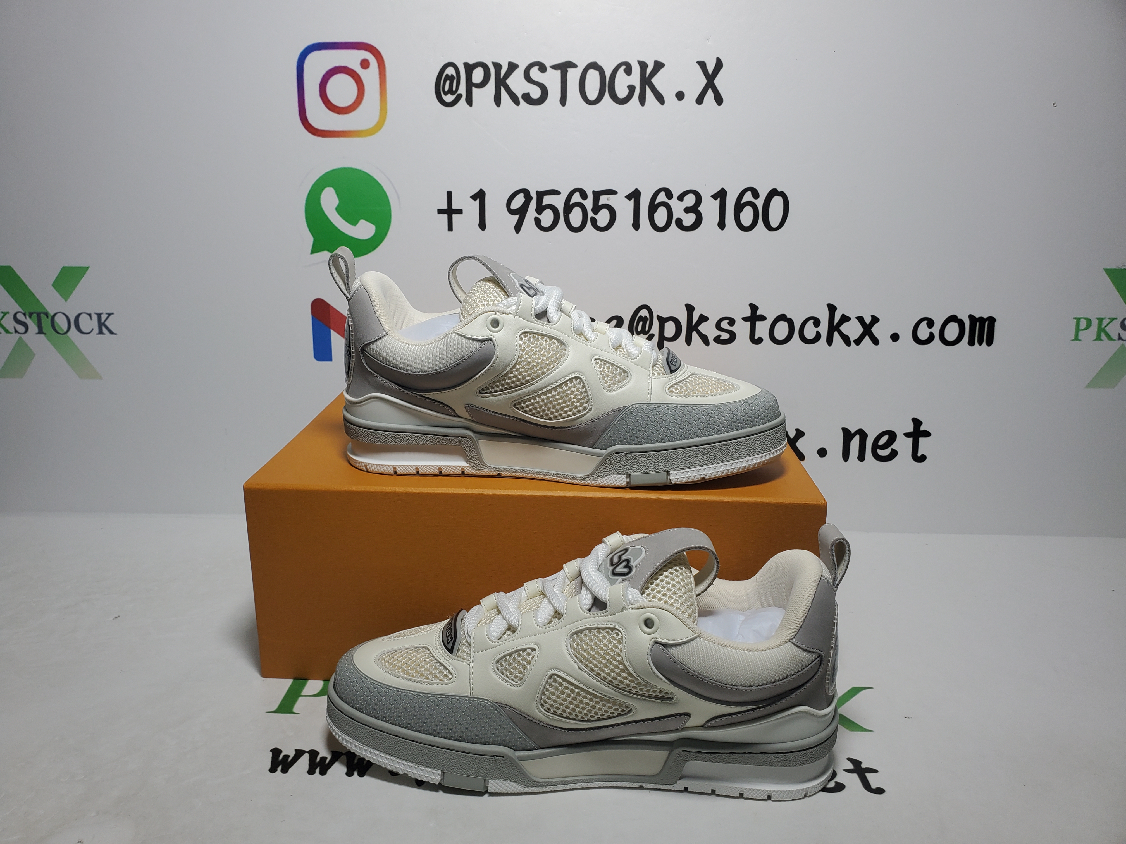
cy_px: 422
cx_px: 563
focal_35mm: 26
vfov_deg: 53.1
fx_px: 846
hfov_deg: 67.3
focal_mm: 4.3
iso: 50
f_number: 2.4
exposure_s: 1/366
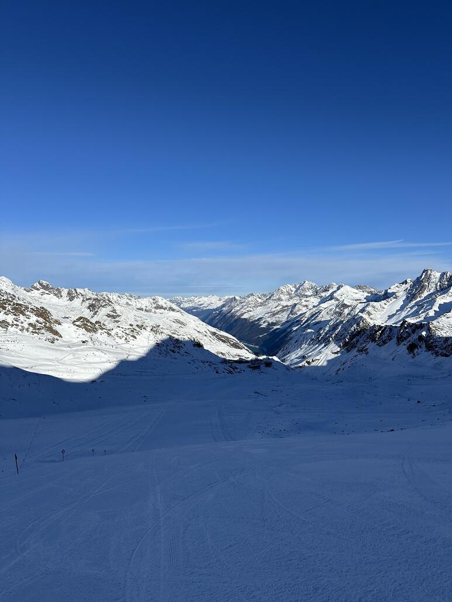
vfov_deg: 71.6
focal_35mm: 24
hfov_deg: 56.8
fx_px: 418
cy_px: 301
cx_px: 226
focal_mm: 6.86
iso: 80
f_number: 1.78
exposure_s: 1/7576
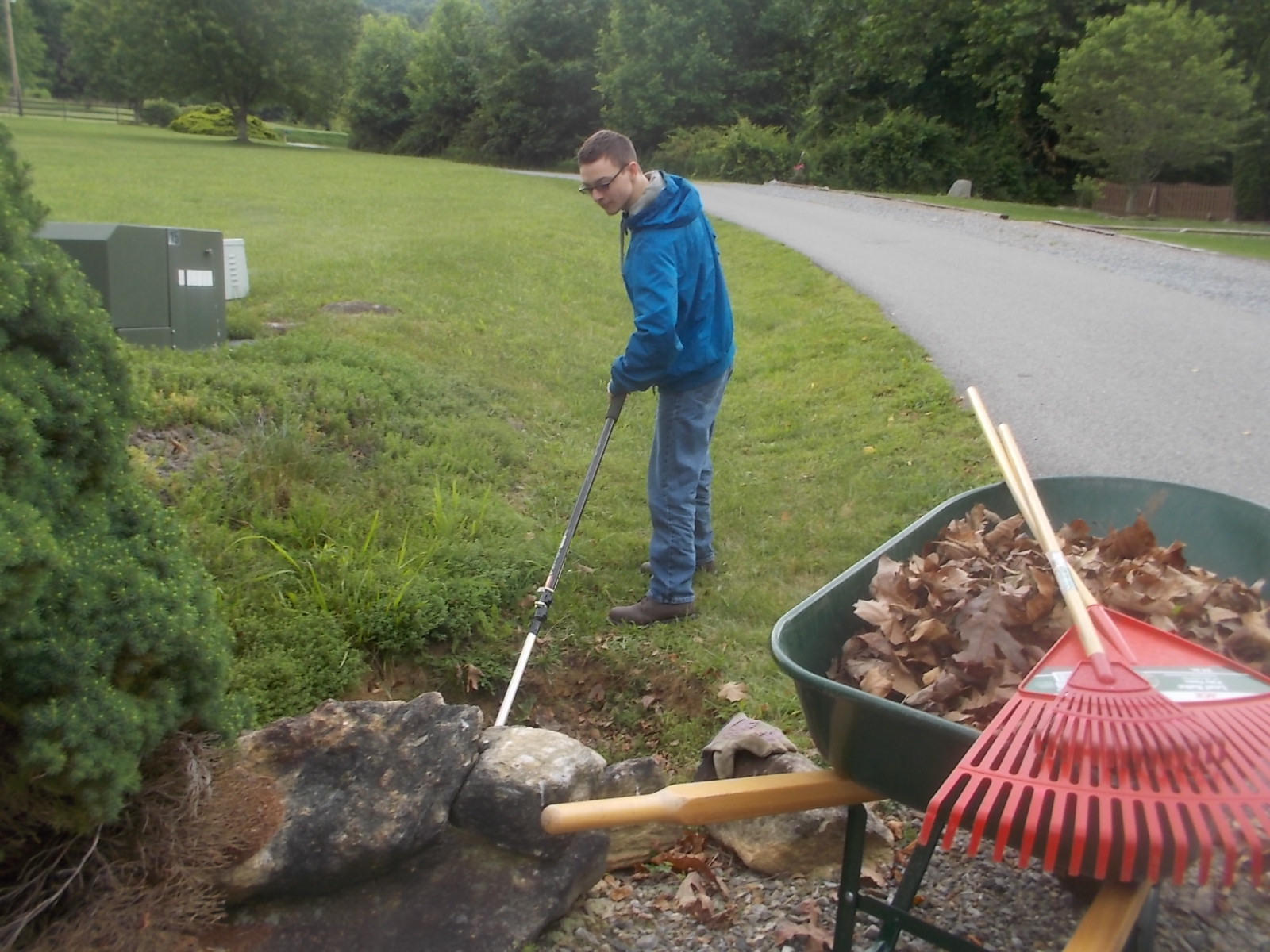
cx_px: 635
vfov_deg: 48.2
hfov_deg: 61.7
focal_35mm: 29
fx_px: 1064
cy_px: 476
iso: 80
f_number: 3.3
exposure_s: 1/60
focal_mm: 4.1
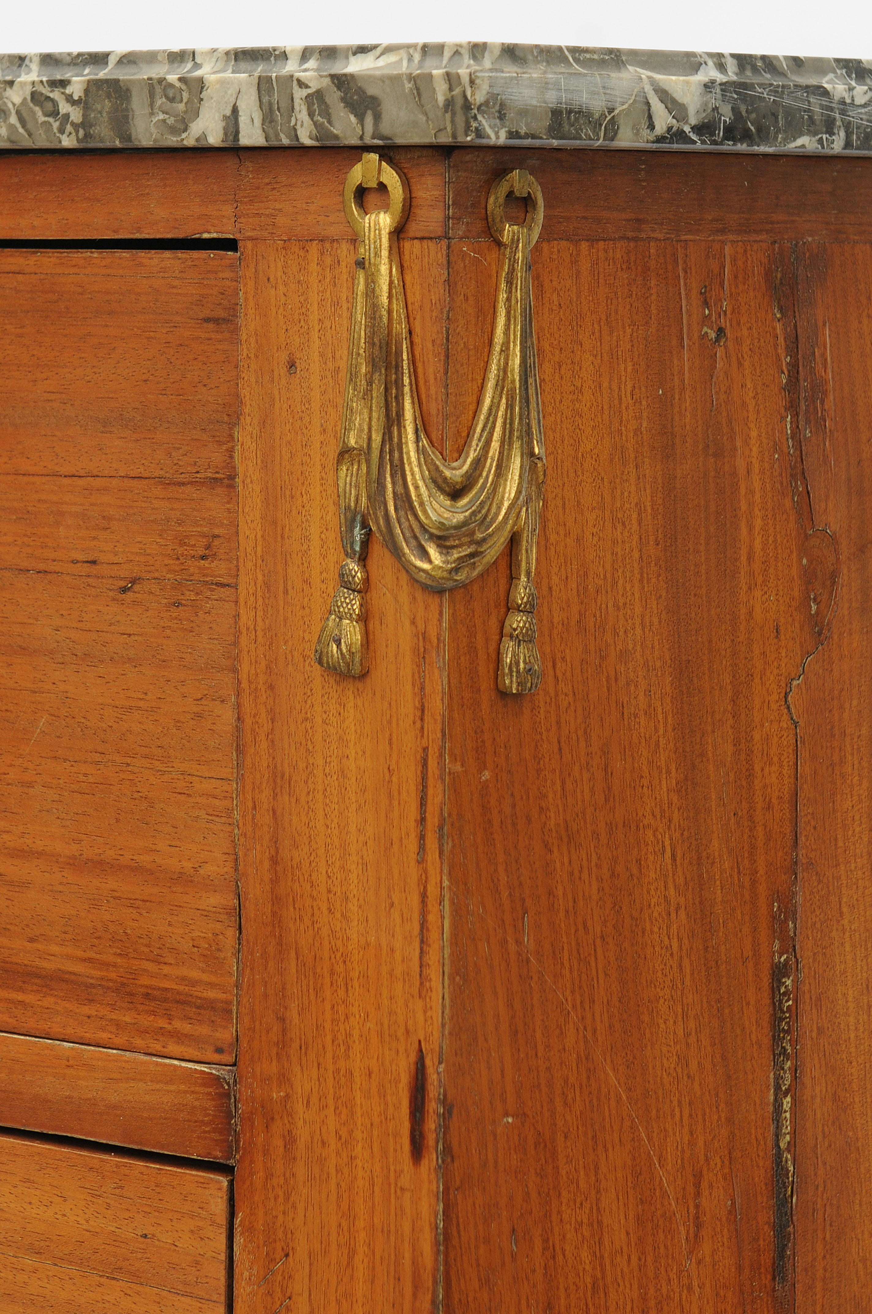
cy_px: 657
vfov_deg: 21.9
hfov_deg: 14.7
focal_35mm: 93
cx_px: 436
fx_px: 3388
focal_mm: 62
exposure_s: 1/200
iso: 250
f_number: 5.6
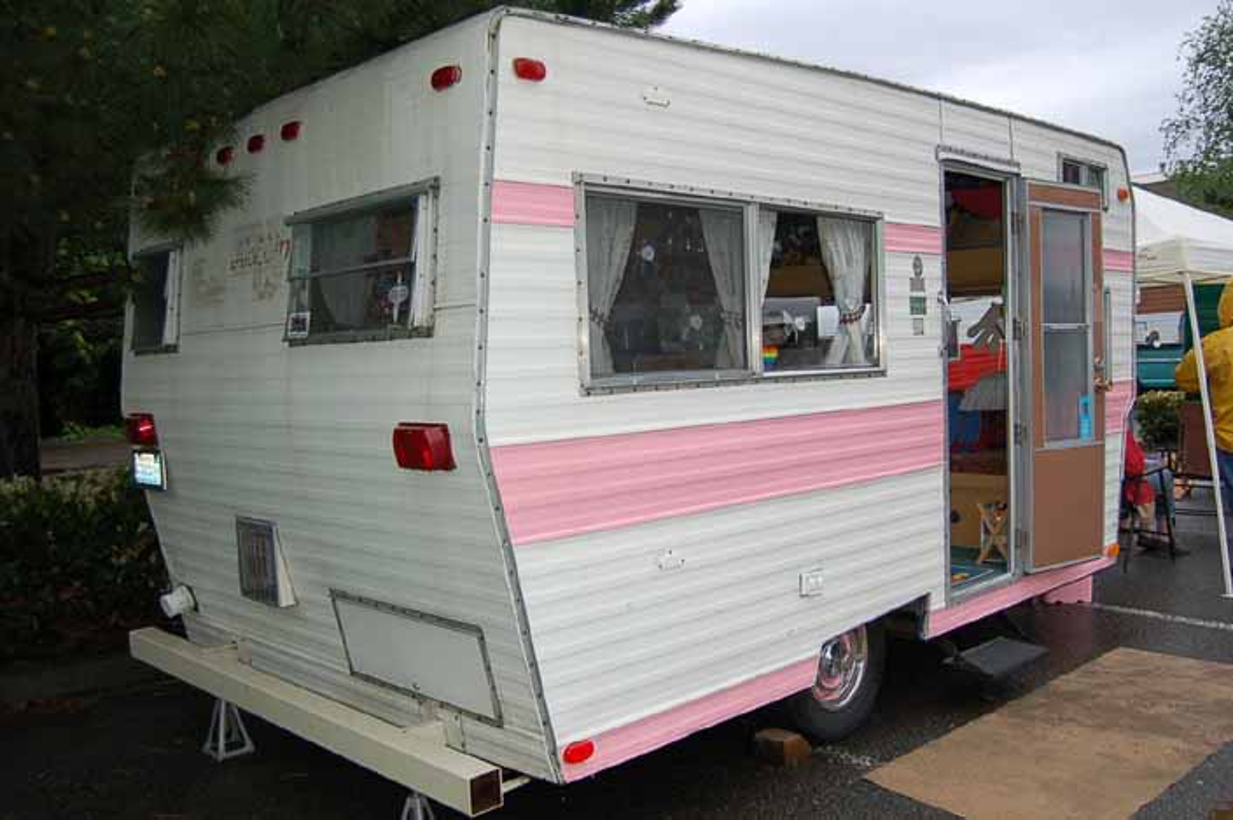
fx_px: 1129
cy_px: 410
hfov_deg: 57.3
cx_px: 616
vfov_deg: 39.9
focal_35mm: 33
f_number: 4
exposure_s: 1/500
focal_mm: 22
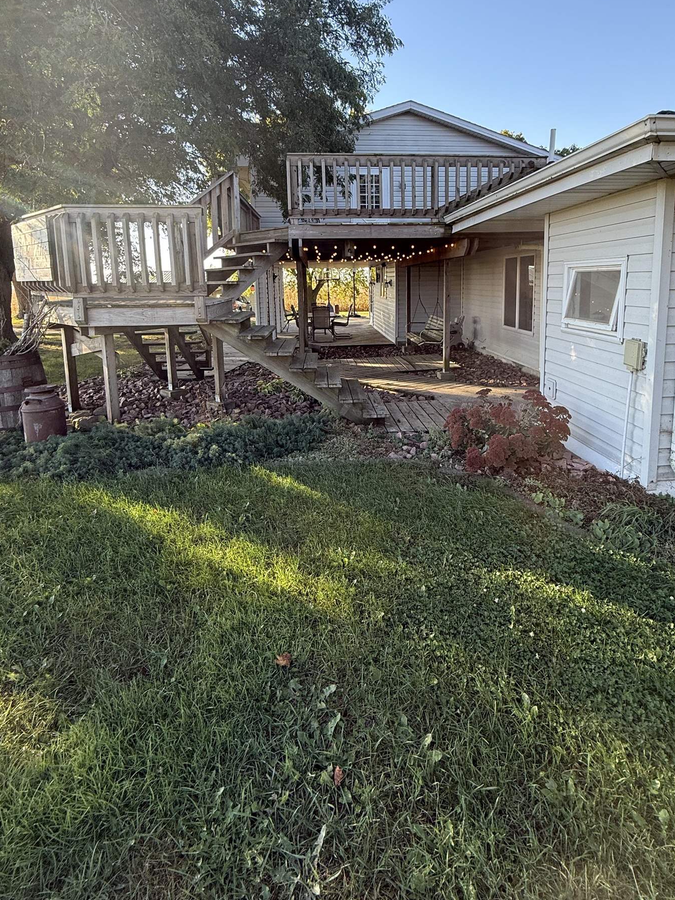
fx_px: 468
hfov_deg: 71.4
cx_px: 369
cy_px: 338
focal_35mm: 18
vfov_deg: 86.1
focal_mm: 2.22
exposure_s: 1/197
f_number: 2.2
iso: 64
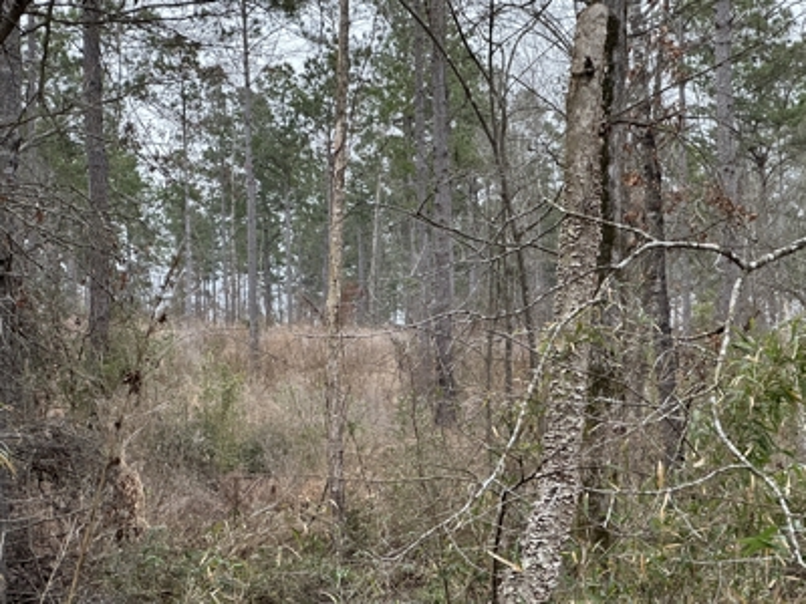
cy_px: 302
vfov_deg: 19.1
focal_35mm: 77
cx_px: 403
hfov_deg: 25.3
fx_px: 1793
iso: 125
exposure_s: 1/99
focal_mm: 9
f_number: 2.8
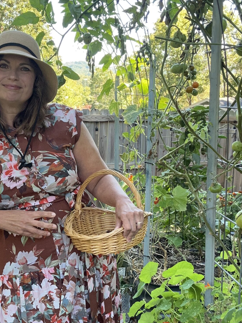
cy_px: 188
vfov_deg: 36.7
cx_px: 69
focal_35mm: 52
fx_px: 485
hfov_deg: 27.7
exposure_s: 1/121
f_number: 1.9
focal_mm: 2.69
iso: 80
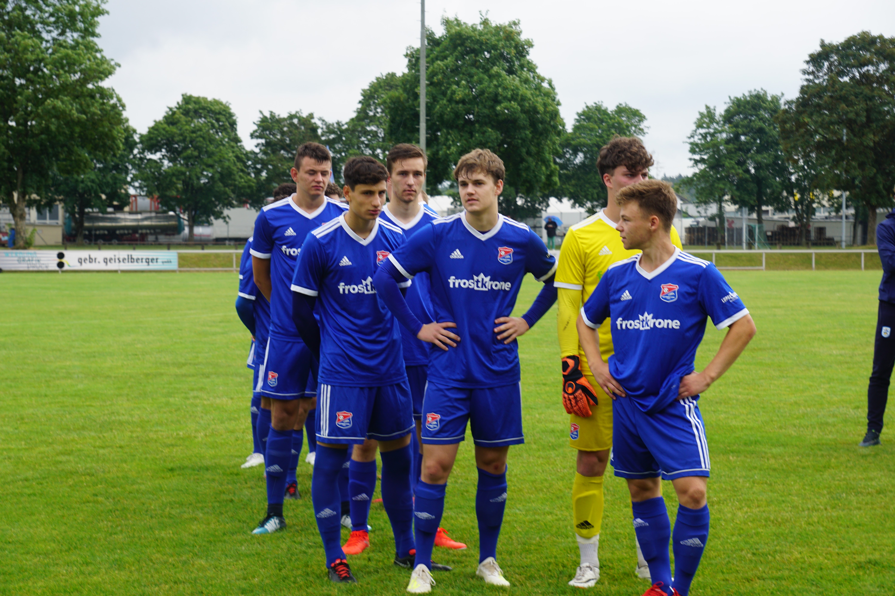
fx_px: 1864
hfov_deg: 27.0
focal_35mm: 75
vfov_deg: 18.2
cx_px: 448
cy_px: 298
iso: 100
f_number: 5.6
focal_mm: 50
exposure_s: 1/100
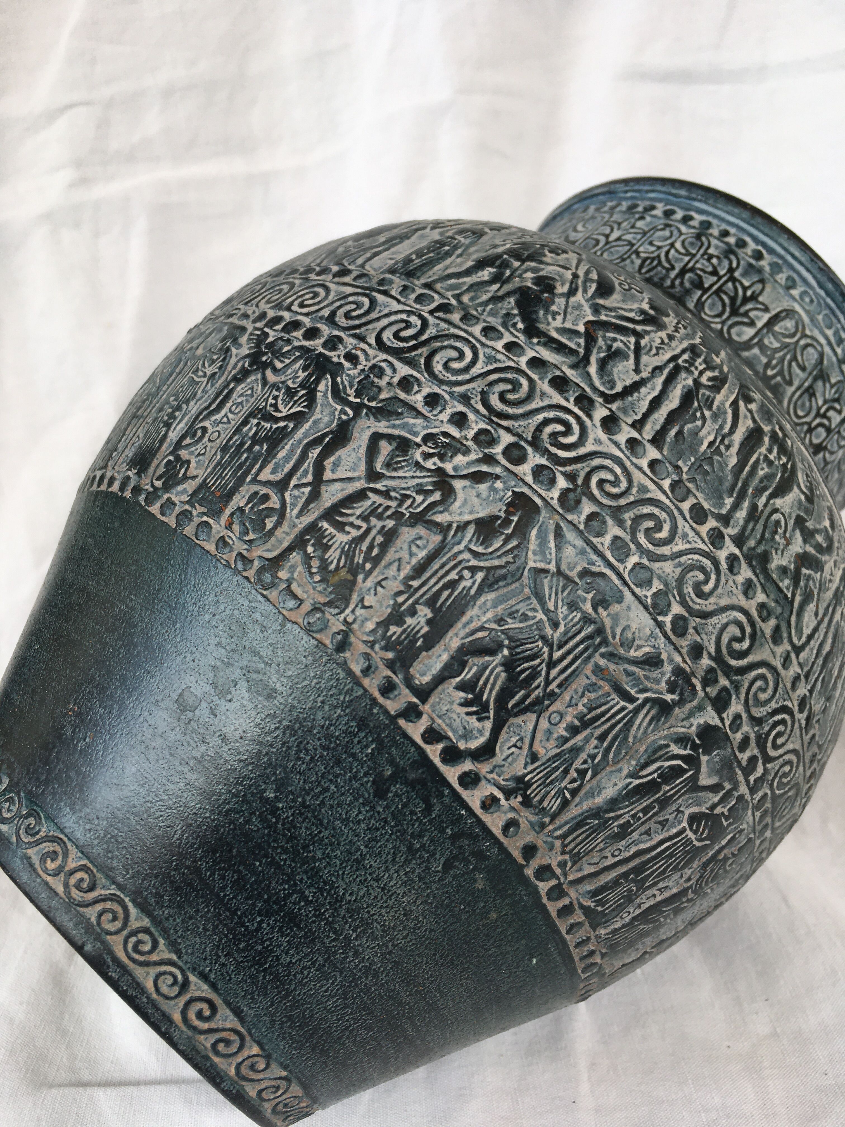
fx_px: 944
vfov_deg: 61.7
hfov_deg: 48.2
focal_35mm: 29
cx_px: 422
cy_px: 564
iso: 25
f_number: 2.2
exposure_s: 1/375
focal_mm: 4.15
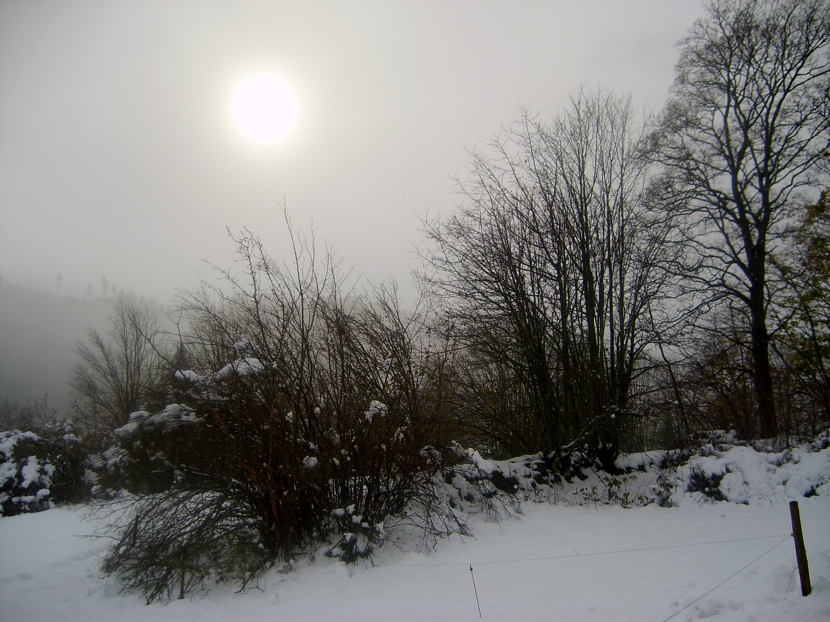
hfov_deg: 52.6
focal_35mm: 35
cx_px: 415
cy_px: 311
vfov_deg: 40.7
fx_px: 839
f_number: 7.1
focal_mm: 5.8
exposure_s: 1/250
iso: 50
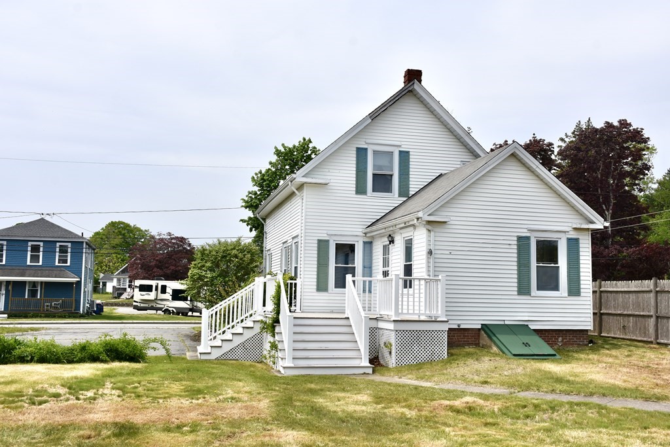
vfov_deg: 36.9
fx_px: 670
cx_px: 335
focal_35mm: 36
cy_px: 224
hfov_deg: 53.1
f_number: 8
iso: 140
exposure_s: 1/500
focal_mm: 24
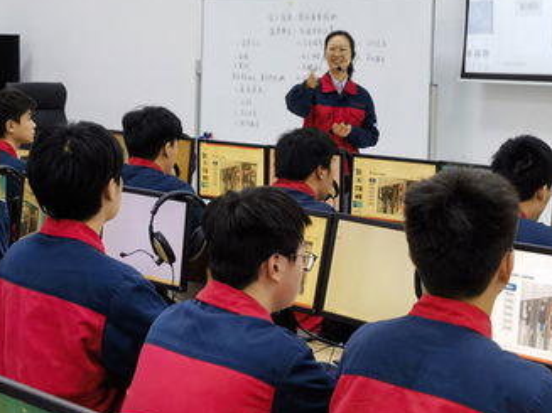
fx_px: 1435
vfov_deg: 16.4
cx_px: 378
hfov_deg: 21.7
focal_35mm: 90
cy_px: 179
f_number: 1.9
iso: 160
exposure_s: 1/59.6
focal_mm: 6.67
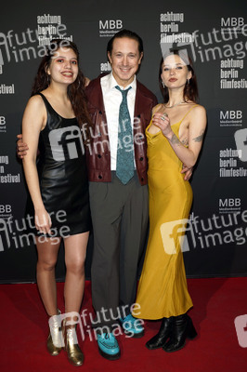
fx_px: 392
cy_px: 186
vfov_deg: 50.7
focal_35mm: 38
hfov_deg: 35.0
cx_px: 124
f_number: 5.6
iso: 320
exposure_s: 1/200
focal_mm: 38
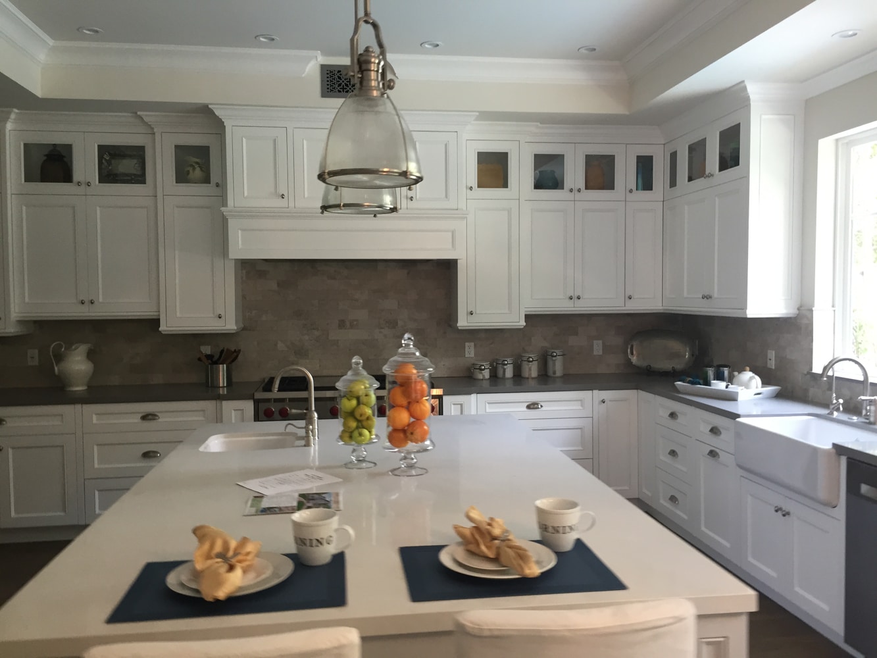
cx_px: 438
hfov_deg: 61.7
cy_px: 329
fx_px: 735
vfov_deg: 48.2
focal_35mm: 29
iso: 64
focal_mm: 4.15
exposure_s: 1/30
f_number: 2.2
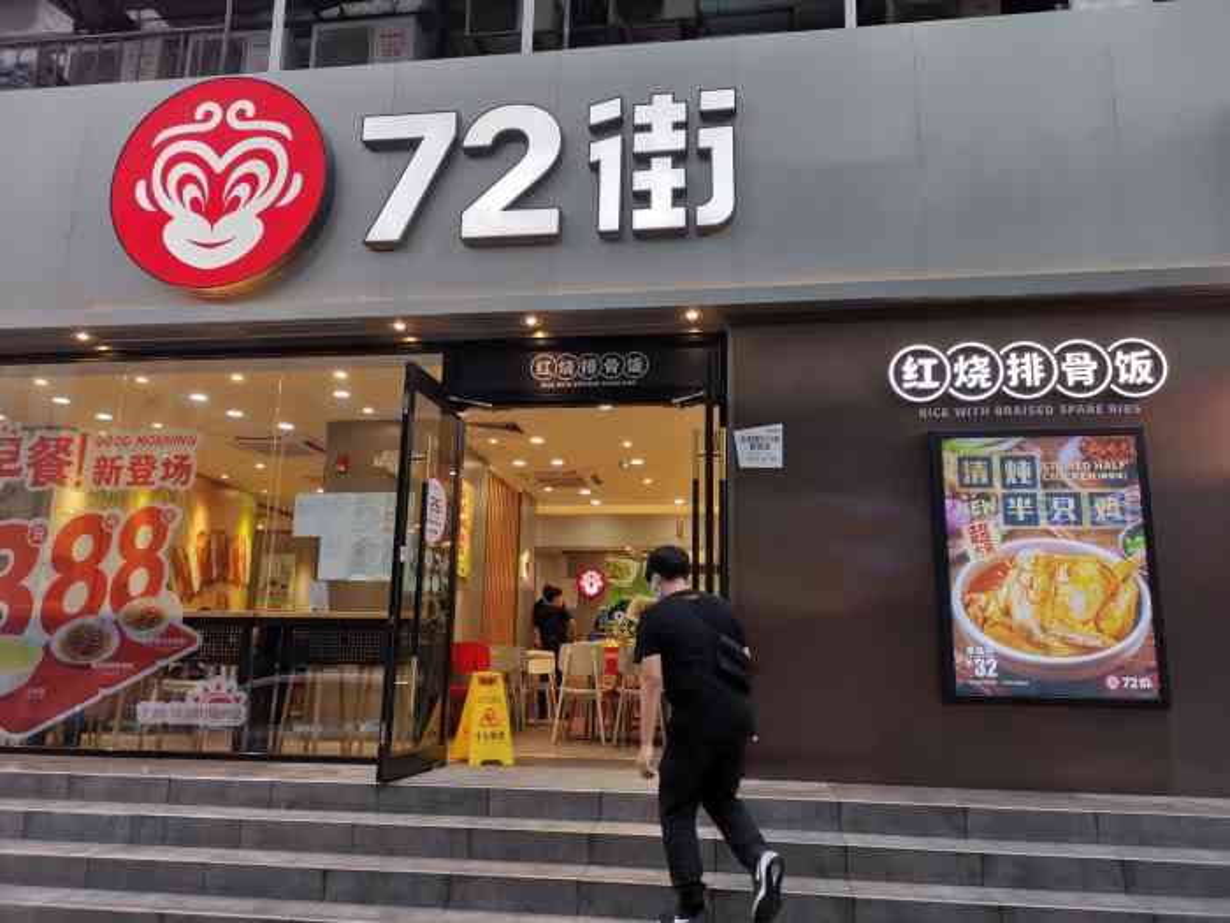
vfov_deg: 51.4
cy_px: 462
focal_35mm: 27
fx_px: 959
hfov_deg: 65.3
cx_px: 615
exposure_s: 1/139
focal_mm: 5.58
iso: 50
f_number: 1.8
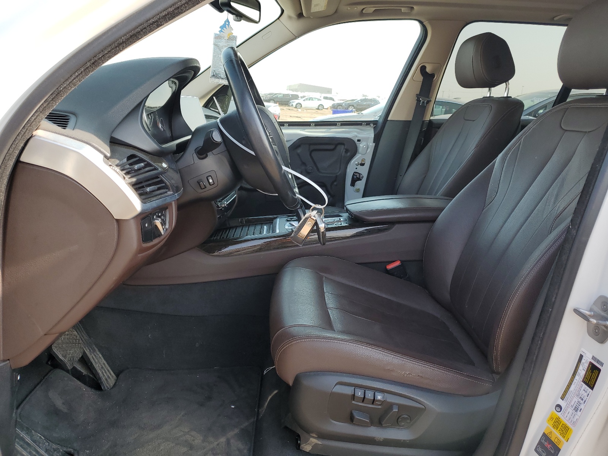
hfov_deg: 67.3
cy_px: 228
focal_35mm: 26
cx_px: 304
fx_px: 457
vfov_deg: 53.1
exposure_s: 1/417
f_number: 1.5
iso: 50
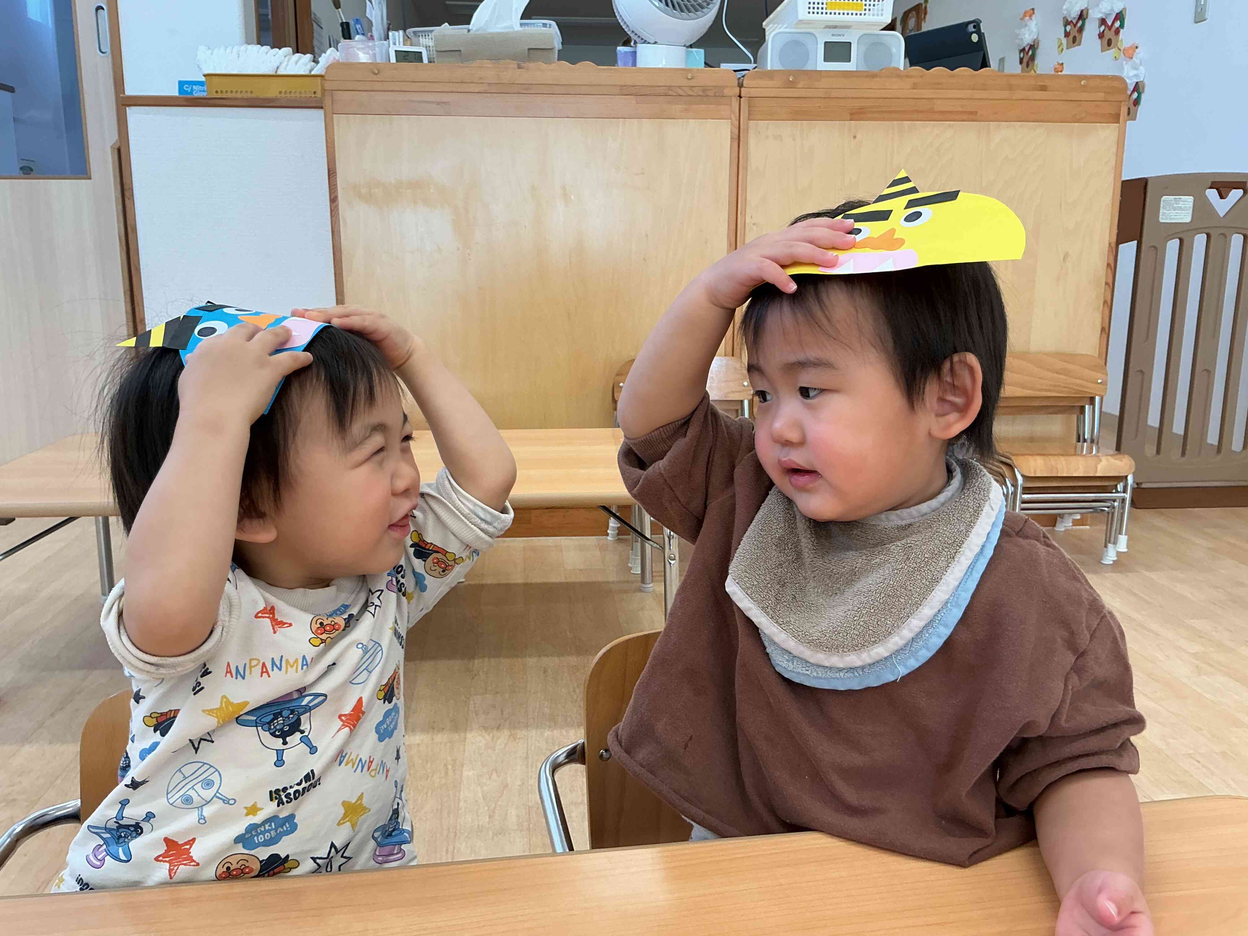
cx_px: 624
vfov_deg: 48.2
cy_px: 468
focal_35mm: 29
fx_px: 1046
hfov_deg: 61.7
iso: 25
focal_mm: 3
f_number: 1.8
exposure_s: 1/100
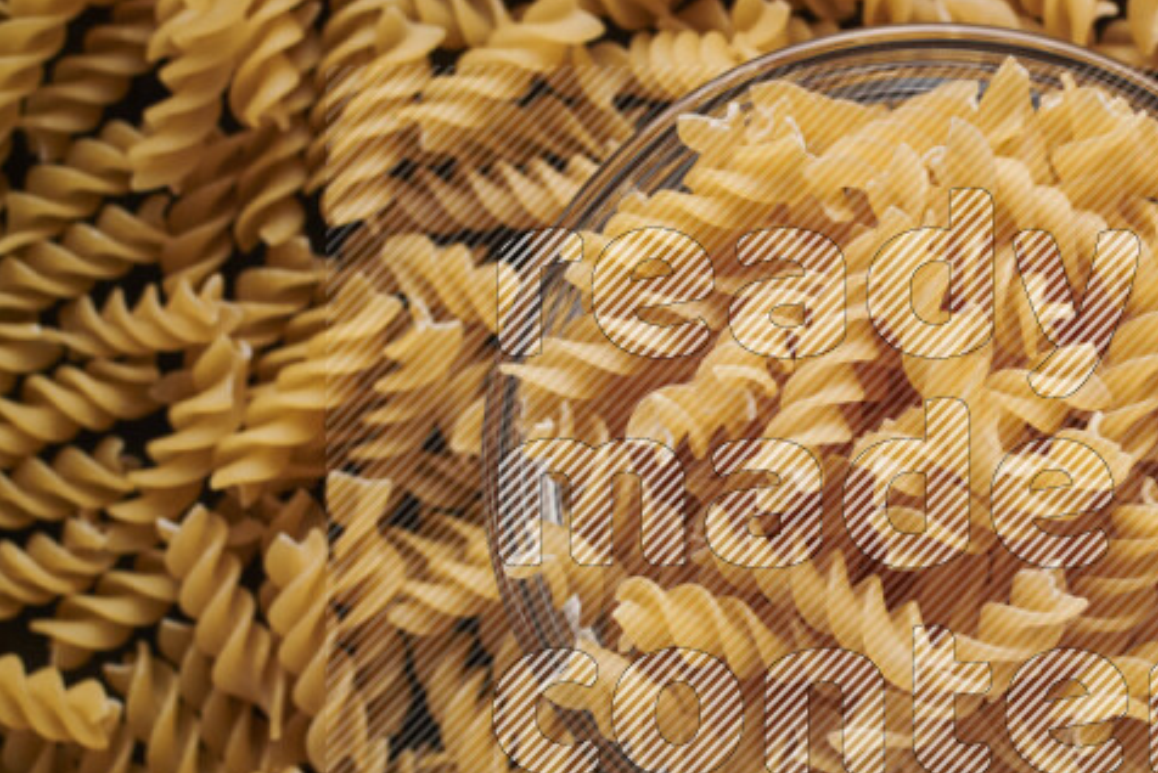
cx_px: 932
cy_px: 484
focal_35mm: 84
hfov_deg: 23.8
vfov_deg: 16.3
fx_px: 2704
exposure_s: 1/100
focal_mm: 50
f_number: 8
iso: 160
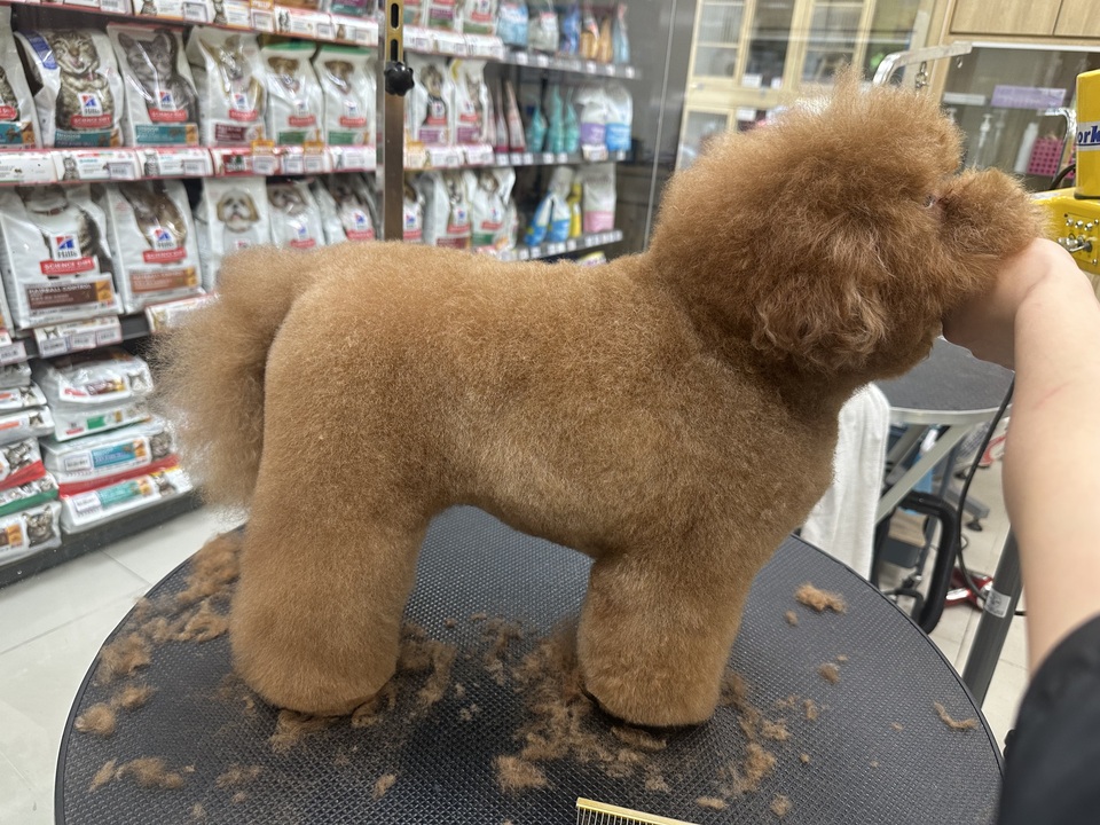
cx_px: 550
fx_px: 763
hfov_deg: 71.6
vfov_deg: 56.8
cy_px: 412
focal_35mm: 24
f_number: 1.78
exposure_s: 1/60
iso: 160
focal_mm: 6.86
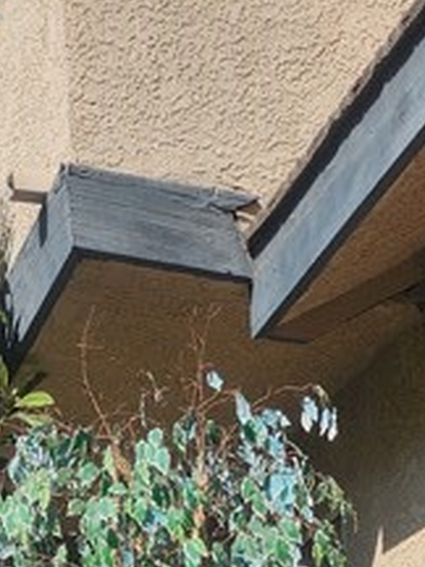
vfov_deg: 13.9
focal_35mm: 109
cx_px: 441
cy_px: 1270
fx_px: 1784
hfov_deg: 13.4
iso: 12
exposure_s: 1/1084
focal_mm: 6.4
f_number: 1.8
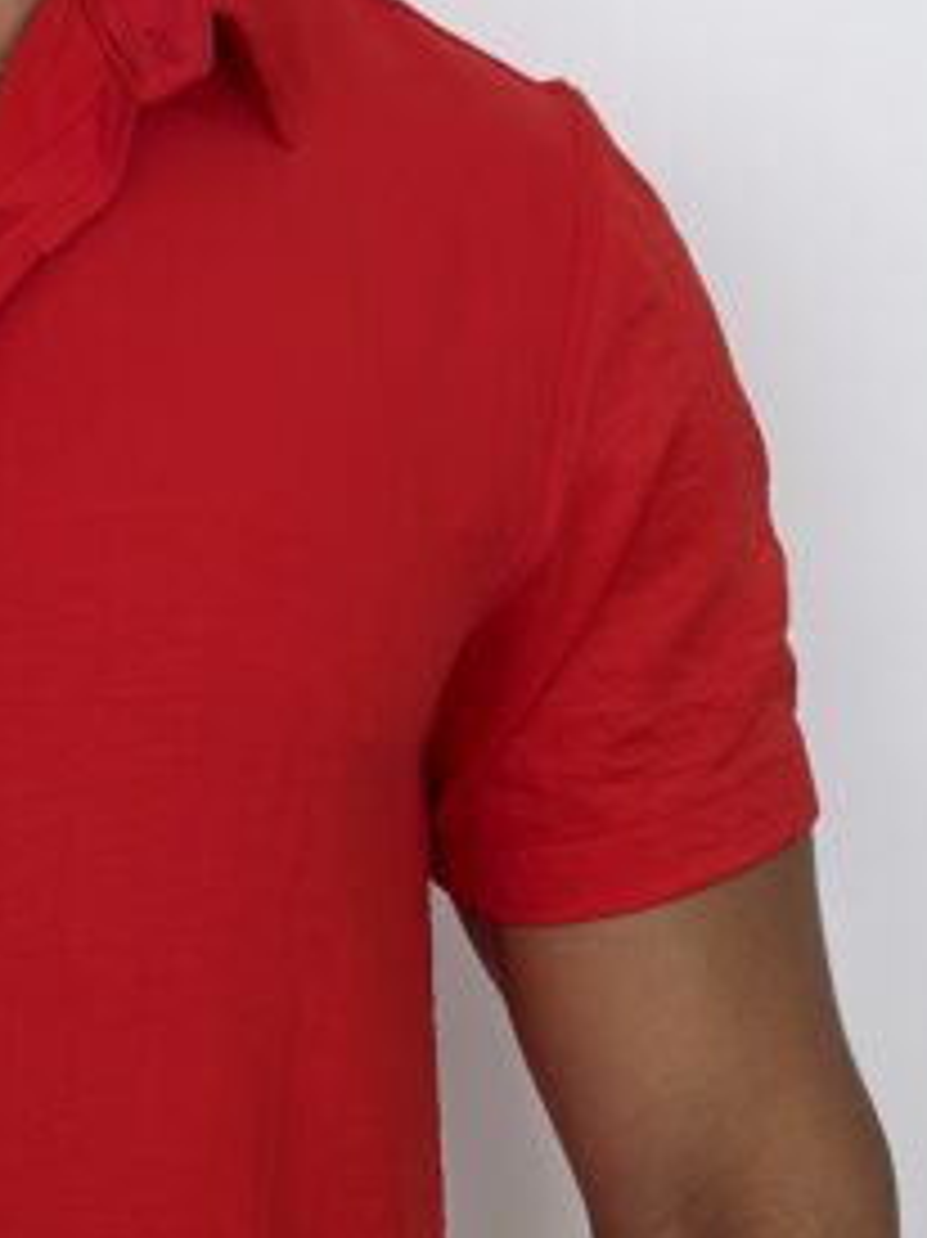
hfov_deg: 10.9
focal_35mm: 134
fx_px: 4788
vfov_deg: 14.3
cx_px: -104
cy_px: 1427
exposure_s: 1/131
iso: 50
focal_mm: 6.76
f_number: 1.78
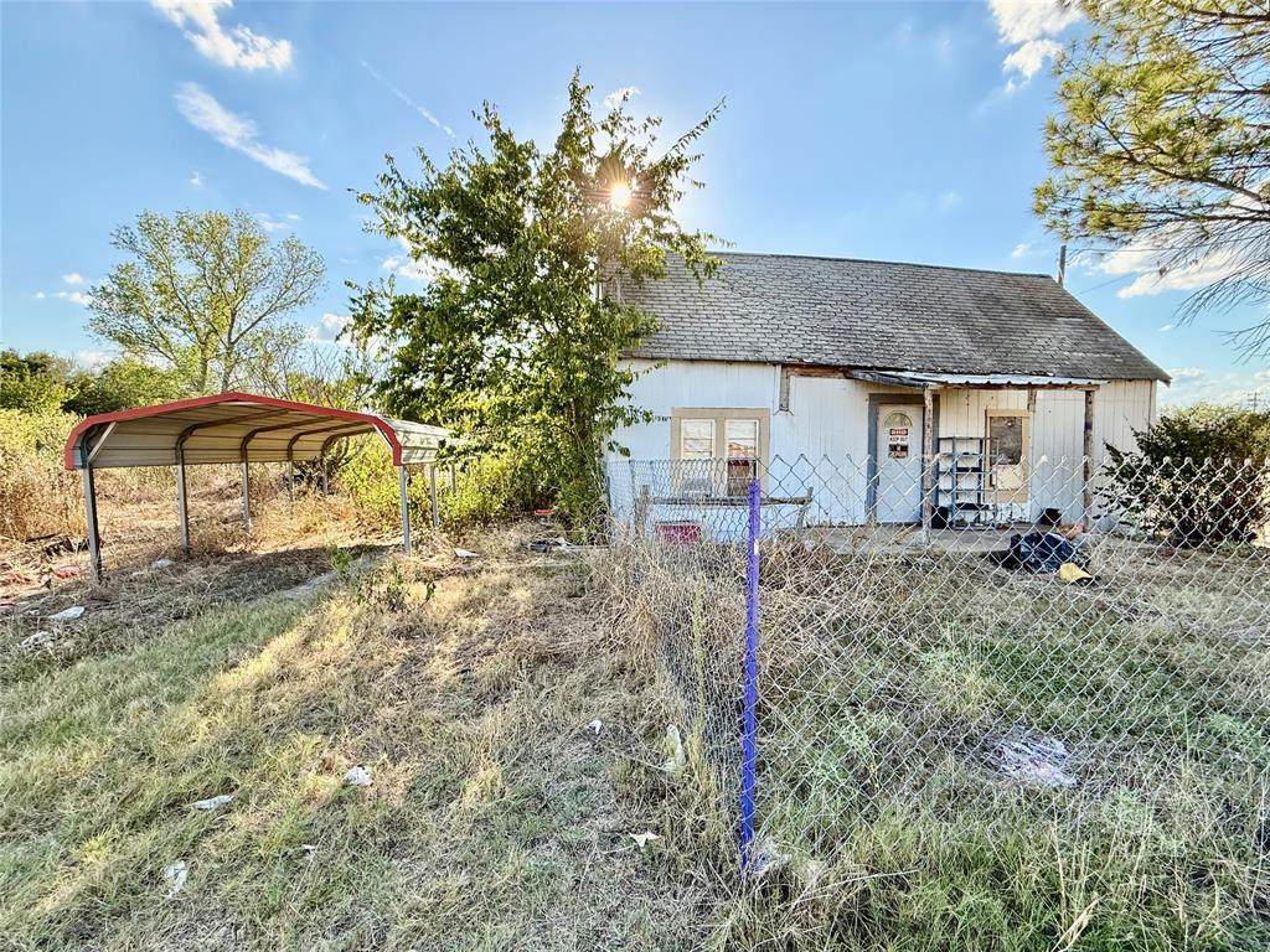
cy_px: 476
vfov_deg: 85.7
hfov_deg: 102.1
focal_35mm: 14
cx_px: 635
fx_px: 514
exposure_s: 1/479
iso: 64
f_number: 2.2
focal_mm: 2.22
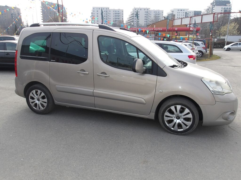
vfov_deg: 51.4
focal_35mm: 27
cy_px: 90
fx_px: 188
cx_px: 120
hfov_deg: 65.3
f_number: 3
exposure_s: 1/643
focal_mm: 4.9
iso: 100
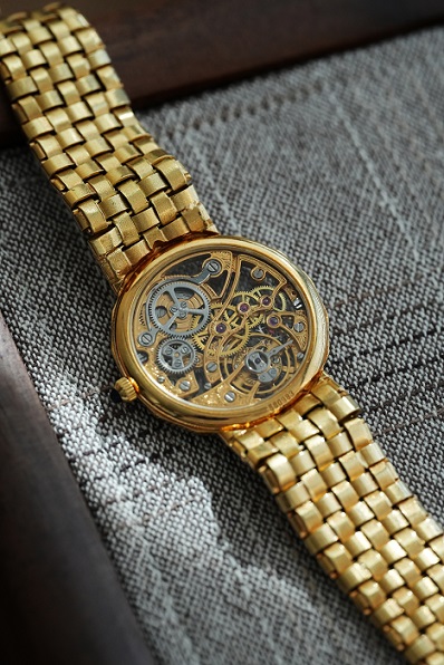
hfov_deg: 13.1
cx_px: 222
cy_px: 332
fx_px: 1940
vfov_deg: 19.4
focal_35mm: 105
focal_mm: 105
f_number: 7.1
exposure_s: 1/250
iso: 2500
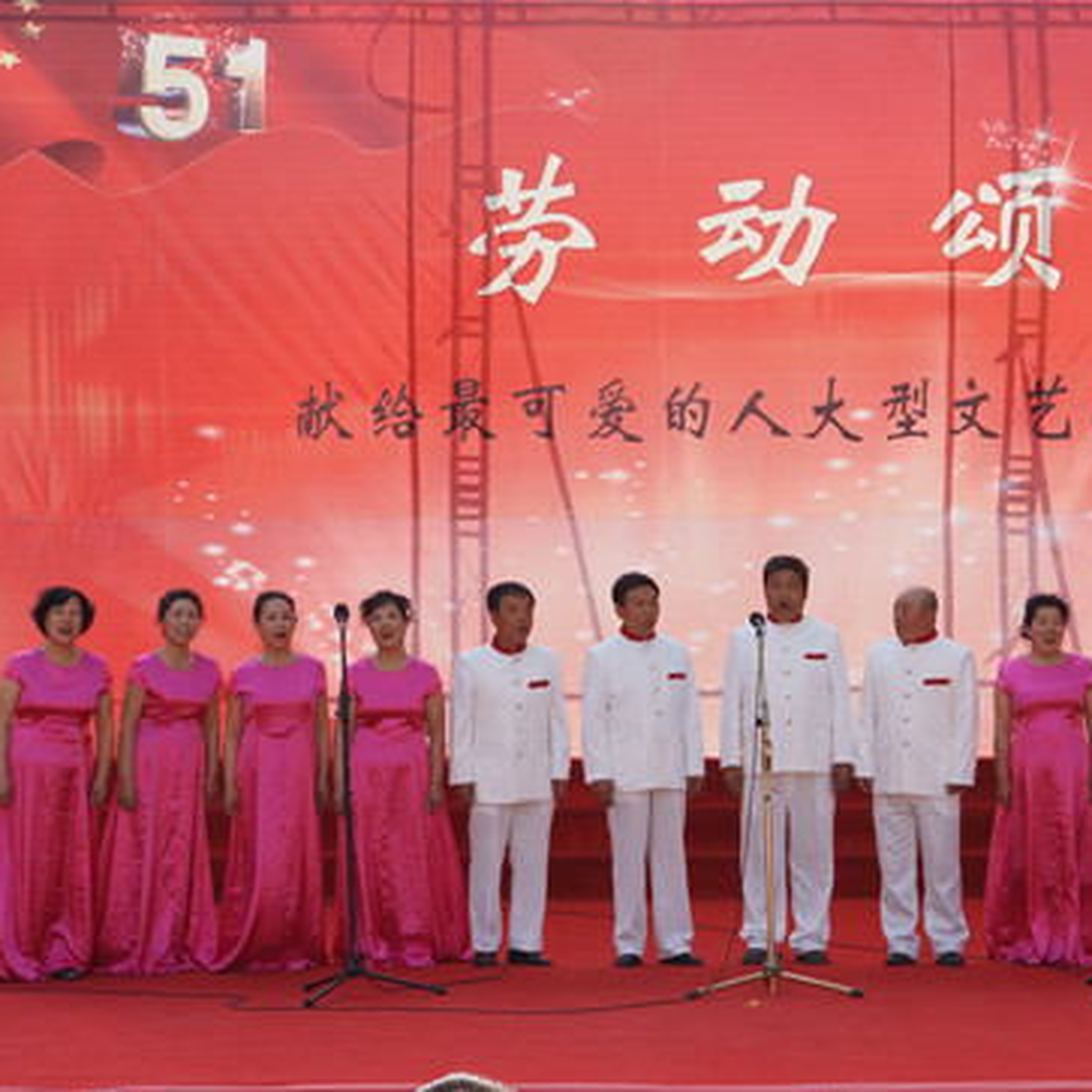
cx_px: 752
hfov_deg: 21.3
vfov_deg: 21.4
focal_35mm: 81
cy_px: 548
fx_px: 2891
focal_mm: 42
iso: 800
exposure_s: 1/640
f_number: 8
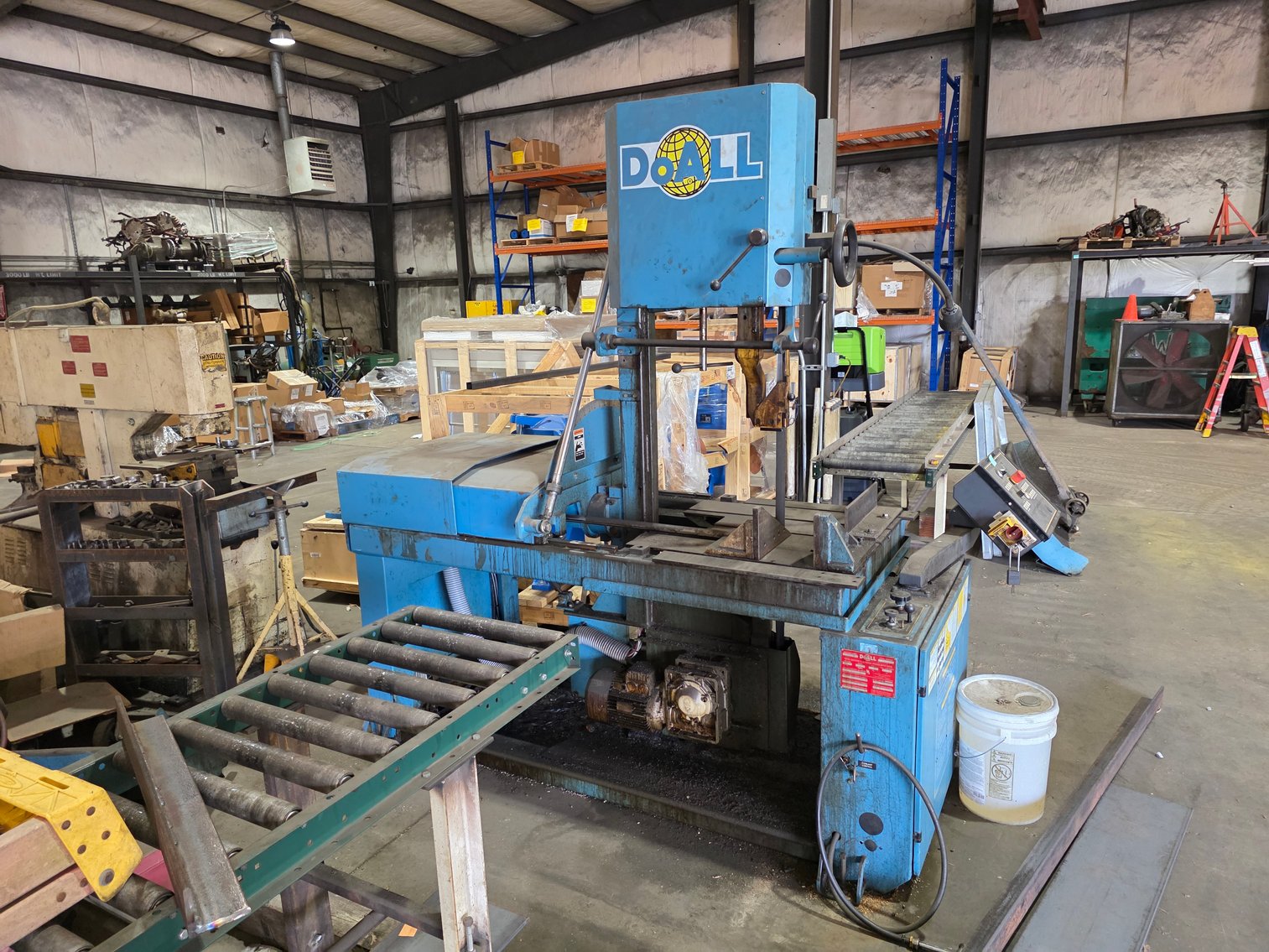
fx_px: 843
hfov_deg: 73.9
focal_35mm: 23
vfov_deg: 58.9
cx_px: 634
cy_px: 476
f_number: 1.7
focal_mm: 6.3
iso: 500
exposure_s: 1/120
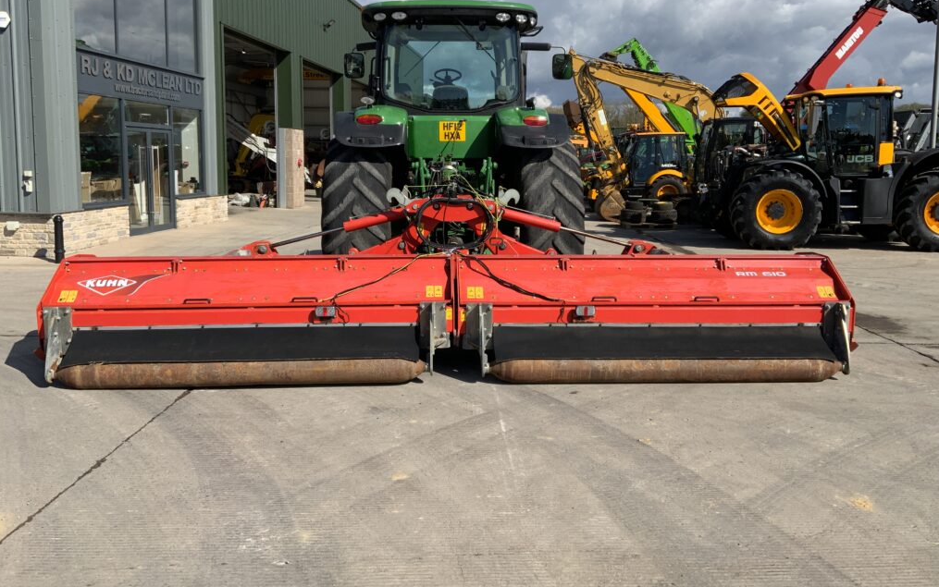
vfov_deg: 40.5
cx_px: 473
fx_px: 794
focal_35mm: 31
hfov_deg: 61.2
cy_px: 247
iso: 16
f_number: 1.8
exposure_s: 1/2058
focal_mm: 3
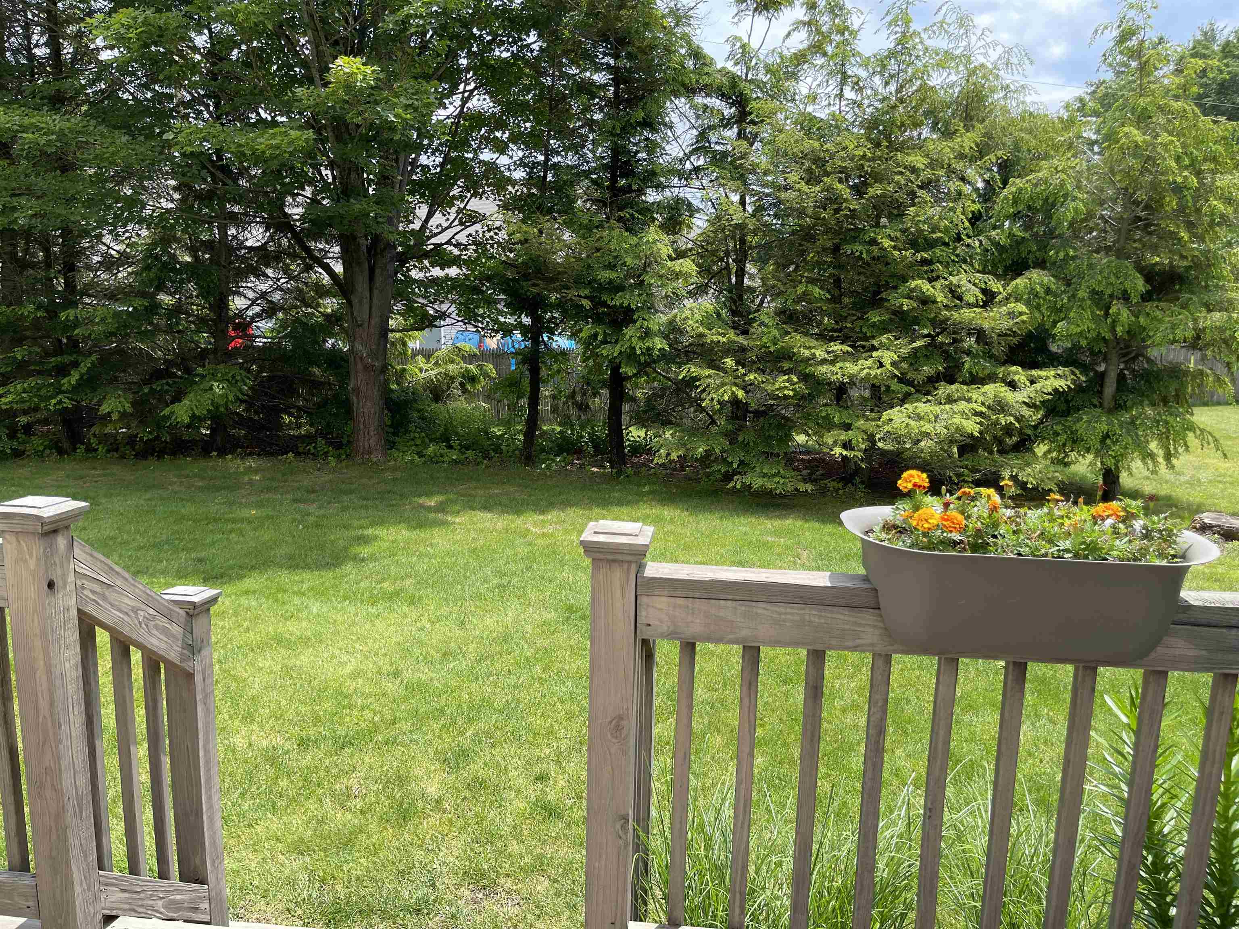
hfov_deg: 67.3
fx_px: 931
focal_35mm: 26
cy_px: 464
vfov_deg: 53.1
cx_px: 620
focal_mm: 5.1
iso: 32
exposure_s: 1/1212
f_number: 1.6
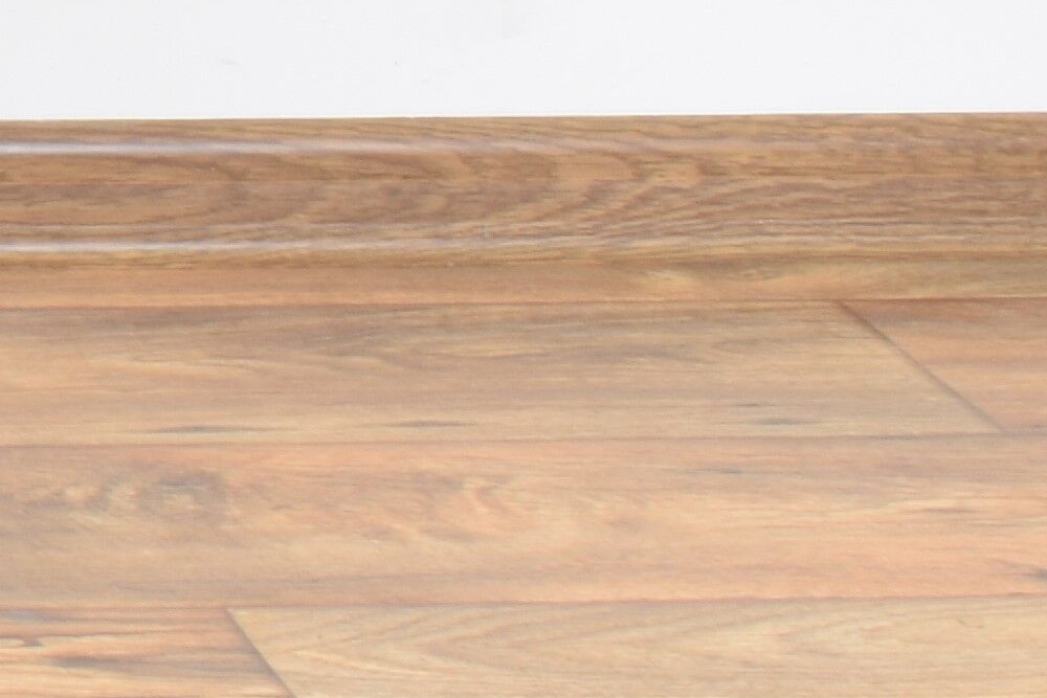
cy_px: -447
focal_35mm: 180
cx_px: -1273
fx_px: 5235
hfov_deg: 10.2
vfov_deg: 7.5
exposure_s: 5
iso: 100
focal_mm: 20
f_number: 22
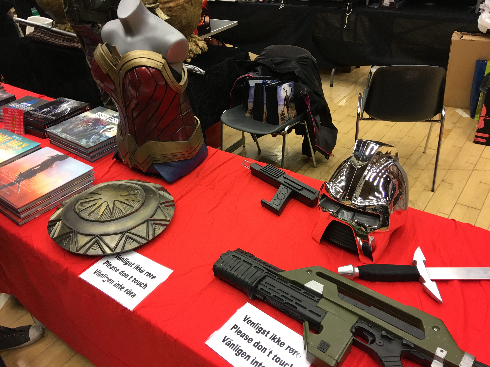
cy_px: 184
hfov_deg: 61.7
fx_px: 411
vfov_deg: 48.2
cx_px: 245
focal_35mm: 29
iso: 50
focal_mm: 4.15
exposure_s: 1/17
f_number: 2.2
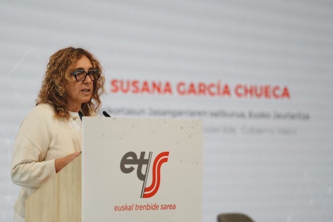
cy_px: 123
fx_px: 1628
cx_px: 119
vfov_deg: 7.8
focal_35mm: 176
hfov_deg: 11.7
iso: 100
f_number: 1.8
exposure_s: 1/640
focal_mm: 135
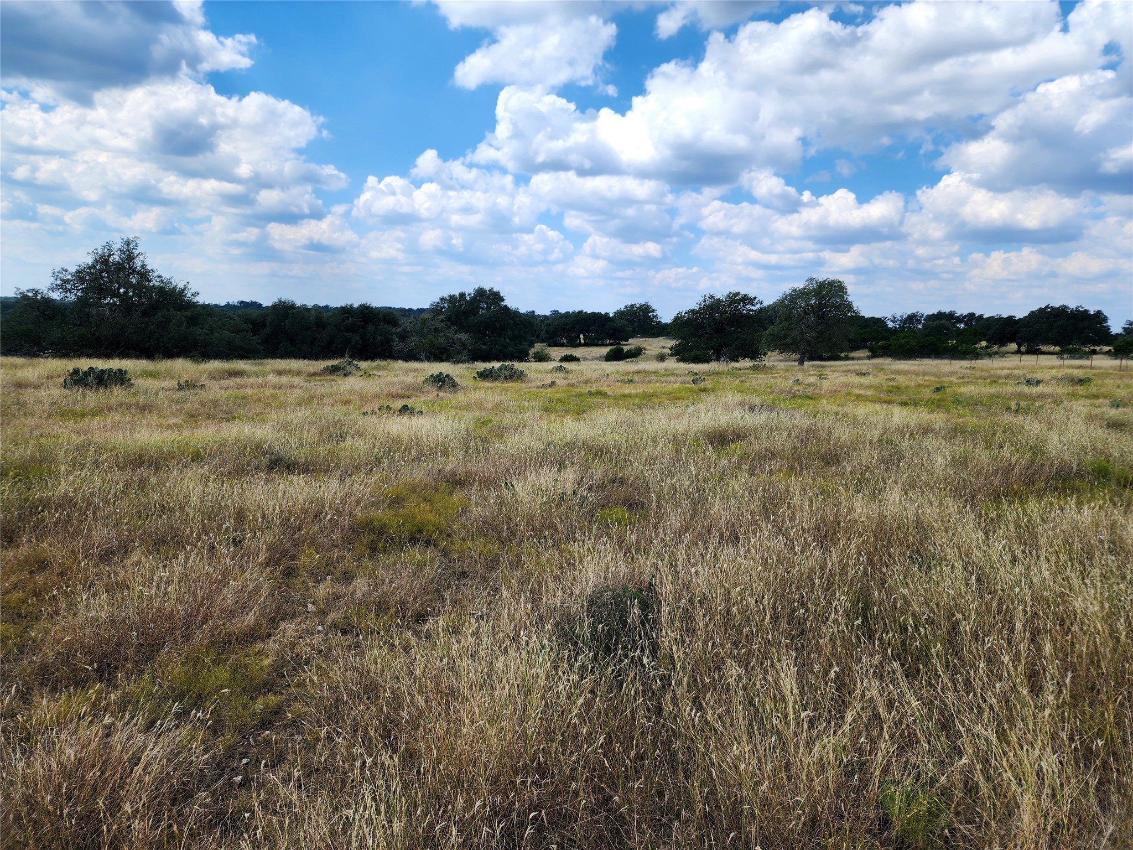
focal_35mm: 23
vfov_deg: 58.9
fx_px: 753
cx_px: 566
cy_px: 425
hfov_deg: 73.9
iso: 12
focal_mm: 6.4
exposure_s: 1/1000
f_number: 1.8
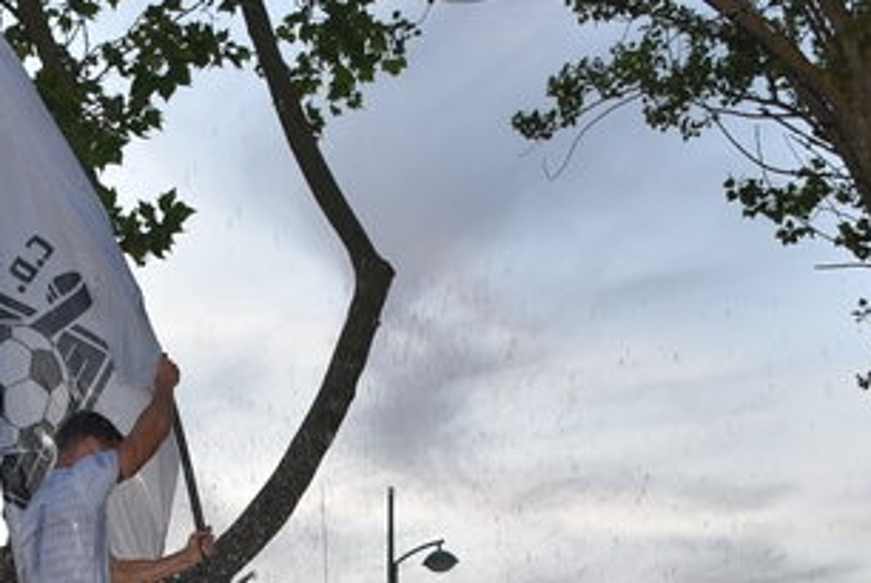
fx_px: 2350
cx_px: 159
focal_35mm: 97
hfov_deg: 20.7
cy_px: 811
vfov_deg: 13.5
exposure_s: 1/125
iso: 450
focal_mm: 22
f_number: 5.6
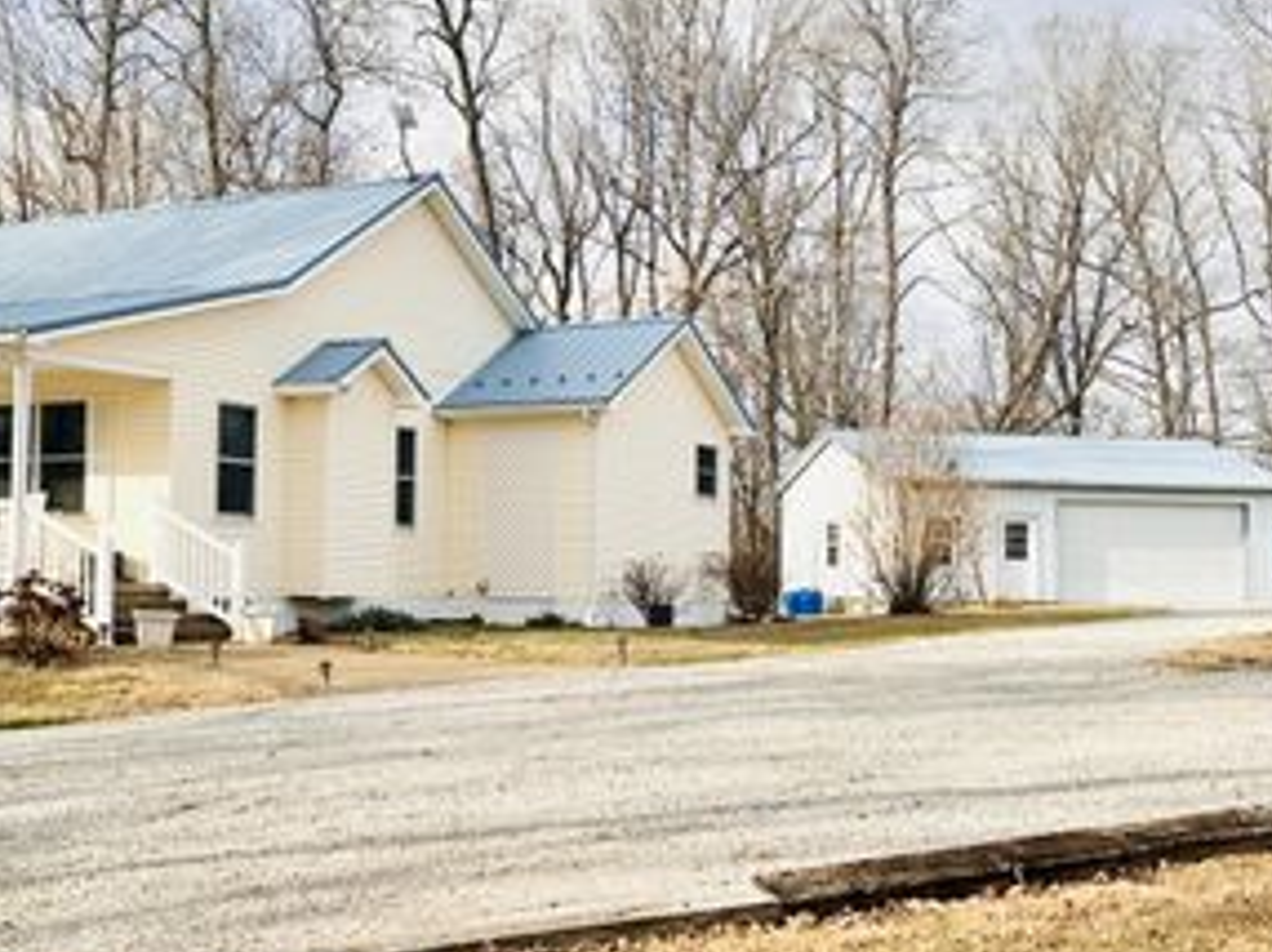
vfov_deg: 29.6
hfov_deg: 38.4
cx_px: 391
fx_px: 1799
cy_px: 492
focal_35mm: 49
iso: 80
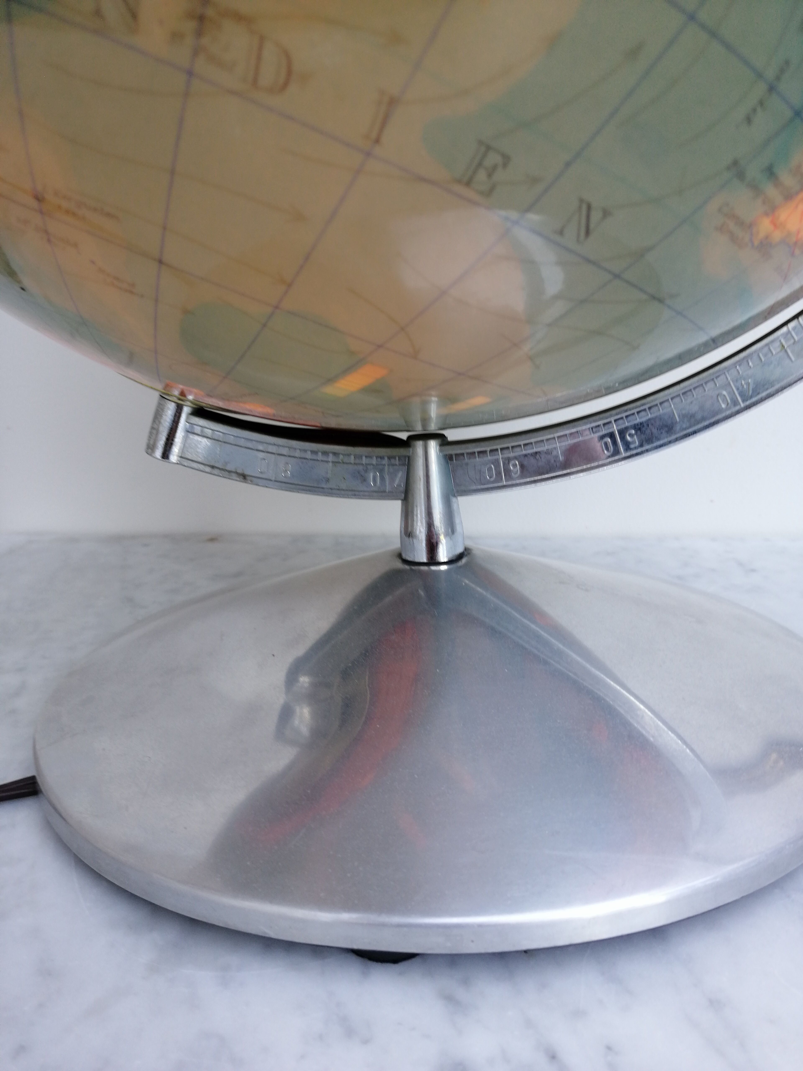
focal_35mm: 27
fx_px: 835
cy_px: 536
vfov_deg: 65.3
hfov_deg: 51.4
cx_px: 402
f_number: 1.8
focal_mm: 3.95
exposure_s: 1/50
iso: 64
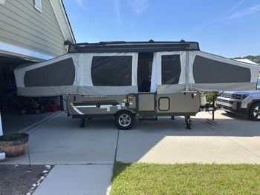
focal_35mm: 26
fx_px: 195
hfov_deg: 67.3
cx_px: 130
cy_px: 98
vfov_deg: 53.1
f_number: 1.6
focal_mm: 5.96
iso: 50
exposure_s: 1/1751
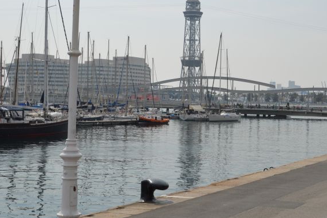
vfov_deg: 20.7
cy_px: 60
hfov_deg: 30.8
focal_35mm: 65
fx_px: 590
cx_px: 211
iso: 100
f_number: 9
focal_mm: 24
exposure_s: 1/320
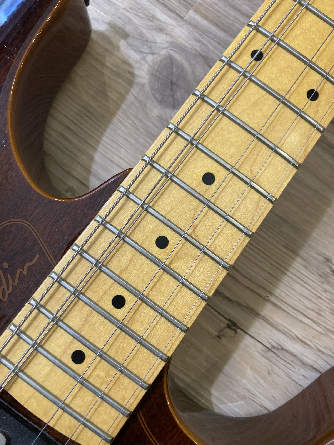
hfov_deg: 49.7
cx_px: 167
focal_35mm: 28
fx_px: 360
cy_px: 222
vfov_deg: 63.4
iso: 160
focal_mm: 3.99
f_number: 1.8
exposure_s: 1/50
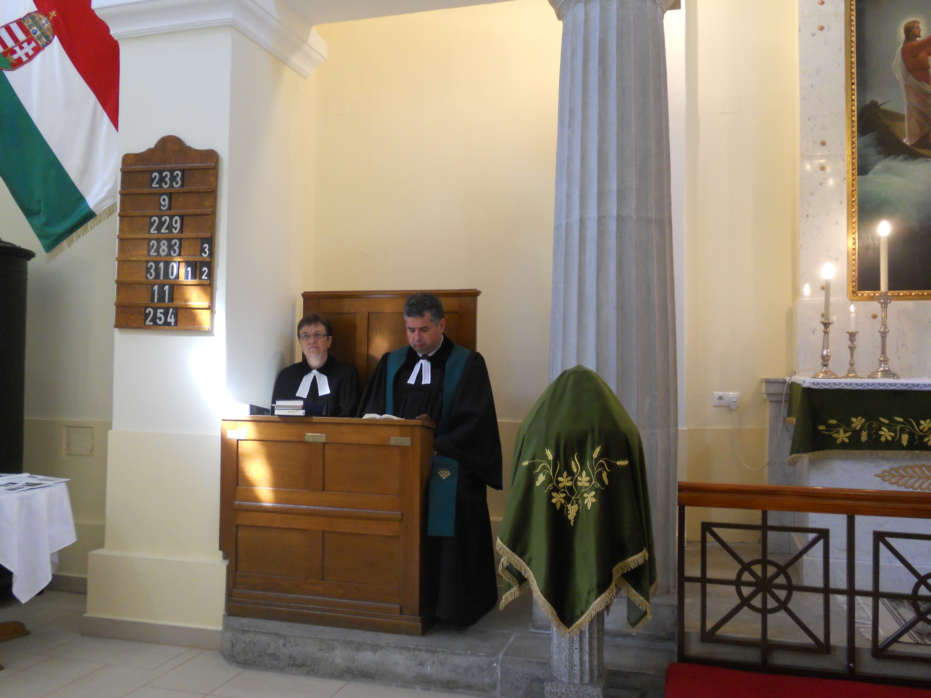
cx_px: 466
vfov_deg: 44.2
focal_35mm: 32
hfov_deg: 56.8
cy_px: 349
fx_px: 861
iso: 250
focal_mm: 5.8
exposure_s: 1/30
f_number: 3.5
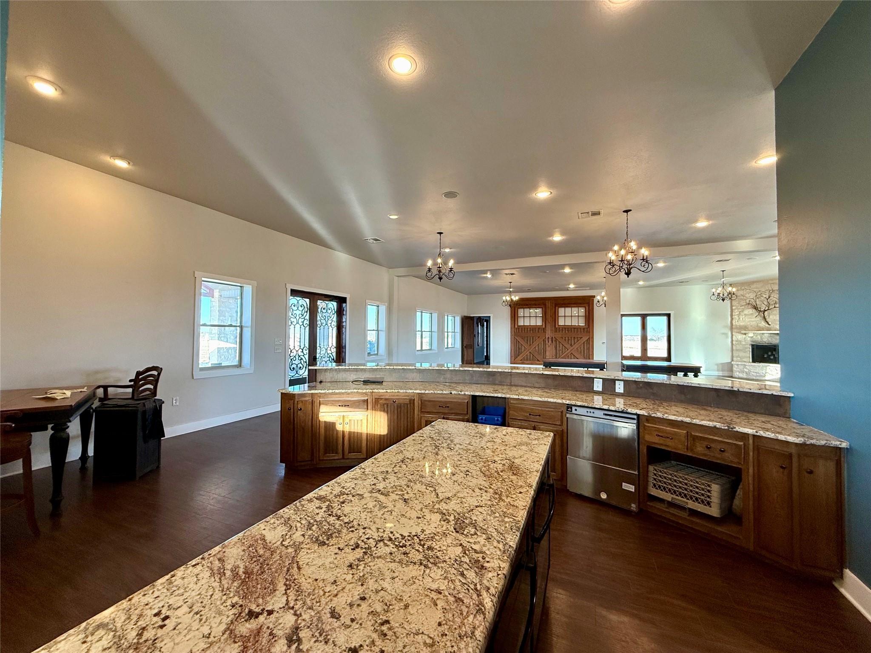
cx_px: 436
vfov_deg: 85.7
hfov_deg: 102.1
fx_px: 352
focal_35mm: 14
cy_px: 326
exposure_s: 1/120
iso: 160
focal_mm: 2.22
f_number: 2.2
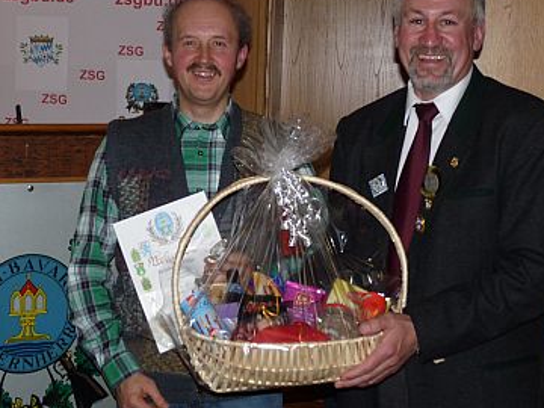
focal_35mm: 80
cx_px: 307
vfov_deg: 18.4
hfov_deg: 24.4
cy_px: 172
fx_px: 1257
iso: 125
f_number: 3.2
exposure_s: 1/30
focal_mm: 8.5
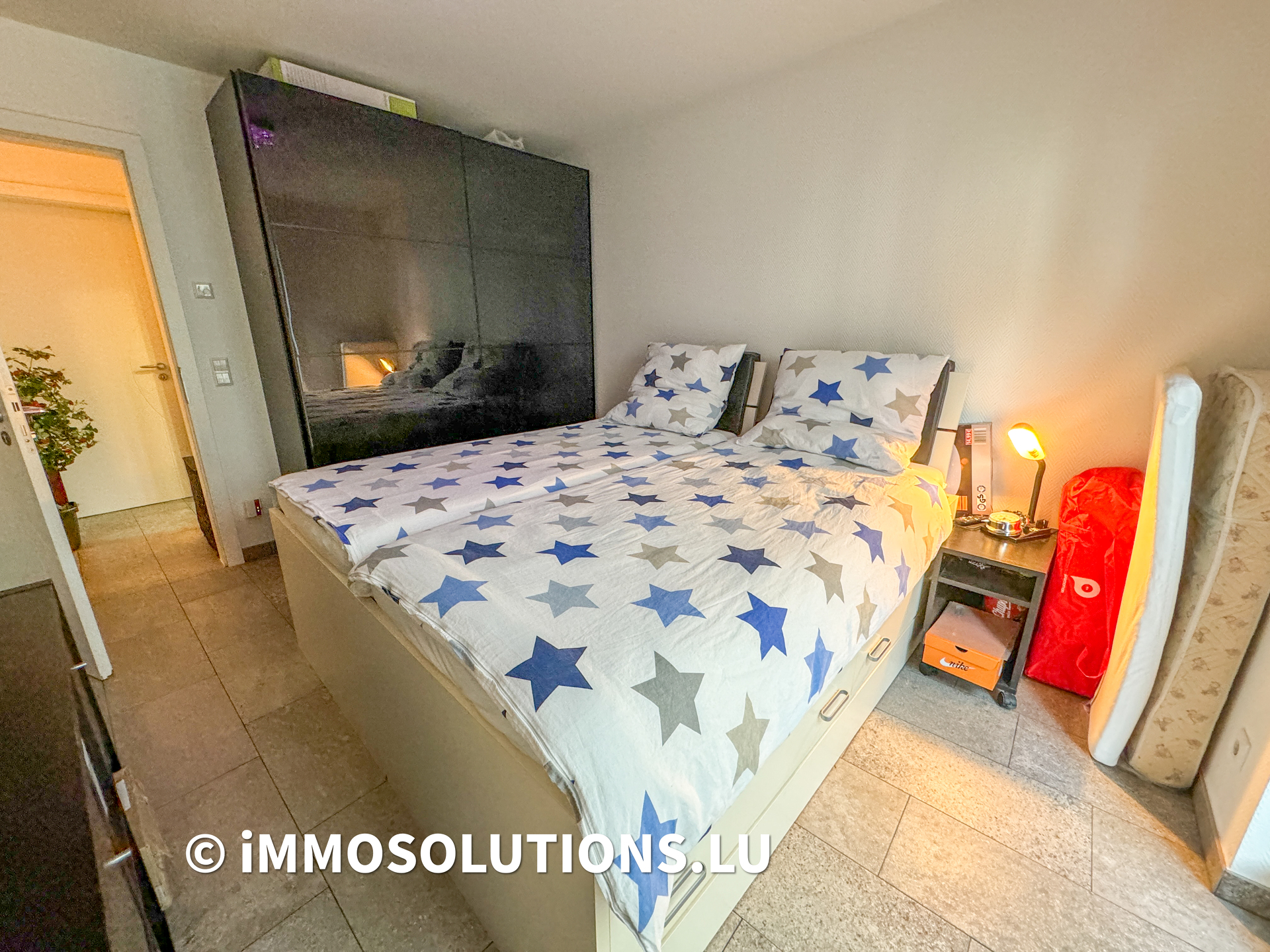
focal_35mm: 14
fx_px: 514
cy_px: 476
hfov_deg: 102.1
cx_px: 635
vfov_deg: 85.7
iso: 320
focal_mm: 2.22
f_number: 2.2
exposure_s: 1/50
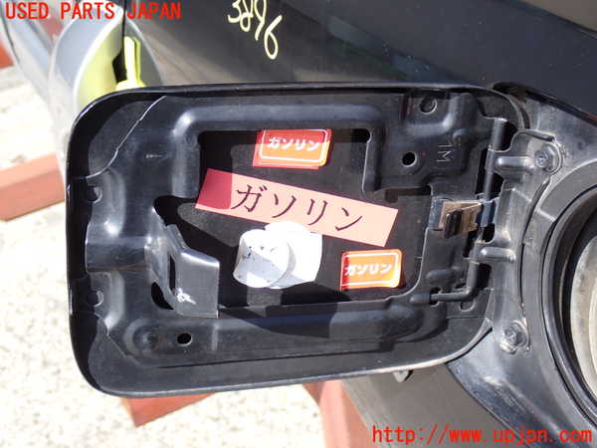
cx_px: 298
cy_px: 224
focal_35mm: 58
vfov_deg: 25.2
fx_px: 1000
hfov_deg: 33.2
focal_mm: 10.35
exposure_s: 1/160
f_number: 5
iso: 100
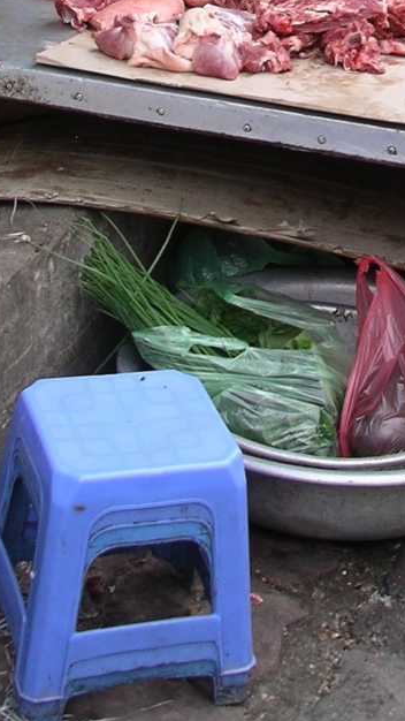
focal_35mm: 103
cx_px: 400
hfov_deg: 11.6
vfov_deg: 19.5
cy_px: -161
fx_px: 1967
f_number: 3
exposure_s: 1/160
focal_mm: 7.8
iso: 64
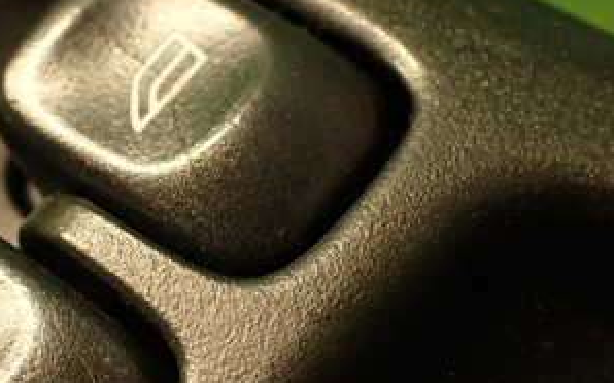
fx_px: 1071
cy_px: 212
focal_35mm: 64
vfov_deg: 20.3
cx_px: 117
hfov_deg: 31.1
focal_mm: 5.4
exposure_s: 1/30
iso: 320
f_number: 2.3
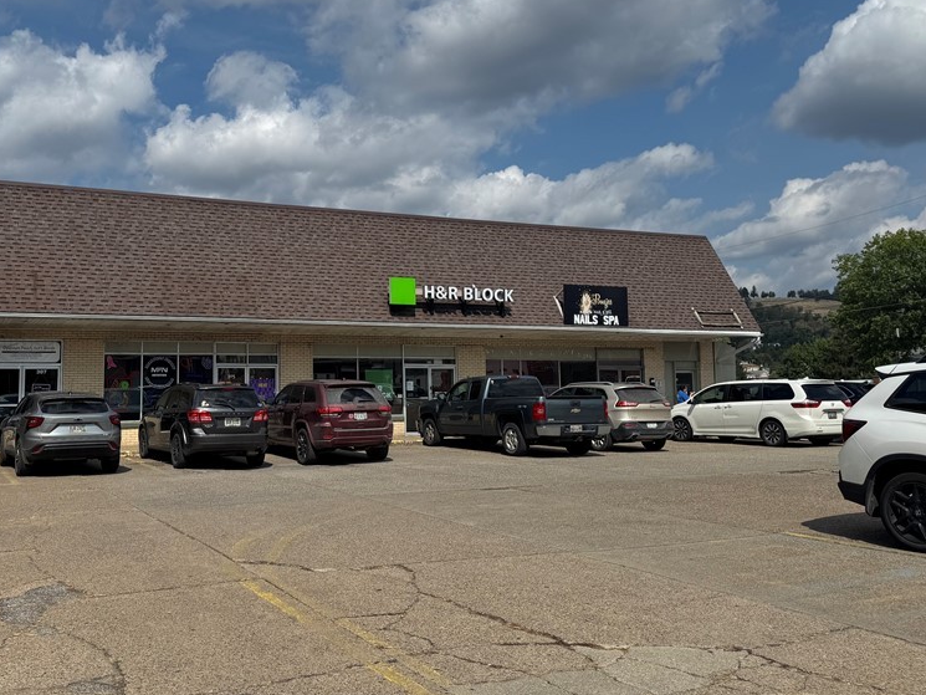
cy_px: 305
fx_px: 883
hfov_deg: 54.5
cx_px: 332
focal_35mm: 33
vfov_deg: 42.9
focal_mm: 6.76
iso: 80
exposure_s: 1/7937
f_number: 1.78
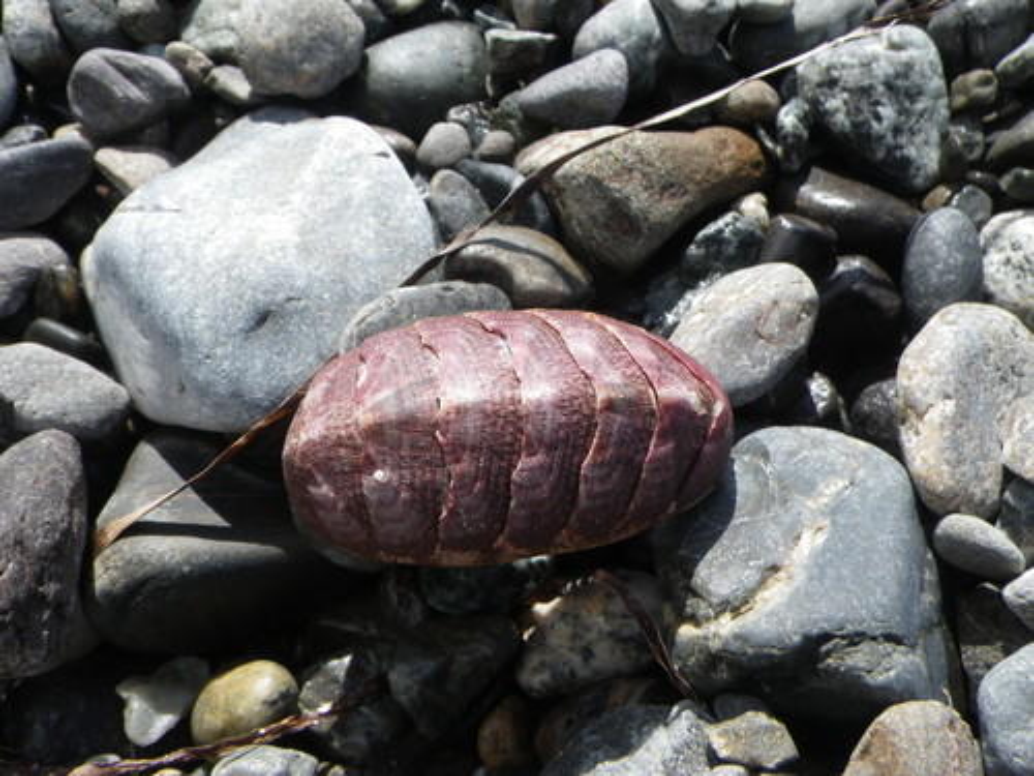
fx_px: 1016
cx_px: 517
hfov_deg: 54.0
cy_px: 388
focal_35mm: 34
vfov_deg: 41.8
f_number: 4.6
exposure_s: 1/320
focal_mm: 6.1
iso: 80
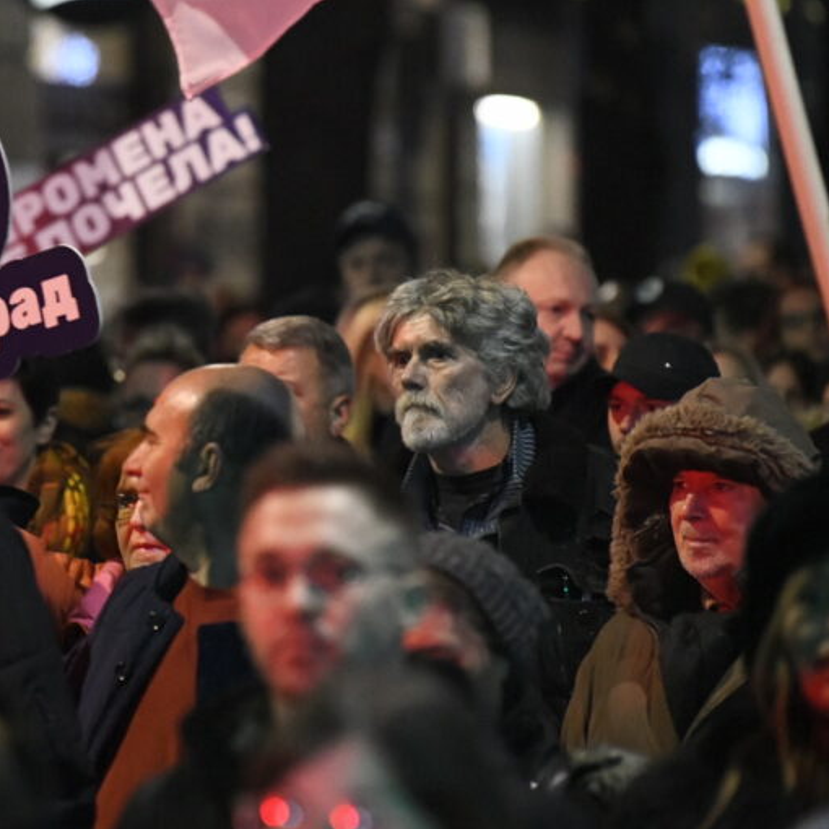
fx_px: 9239
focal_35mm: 341
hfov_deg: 5.1
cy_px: 293
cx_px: 23
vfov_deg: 5.1
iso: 10000
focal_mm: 200
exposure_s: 1/125
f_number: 4
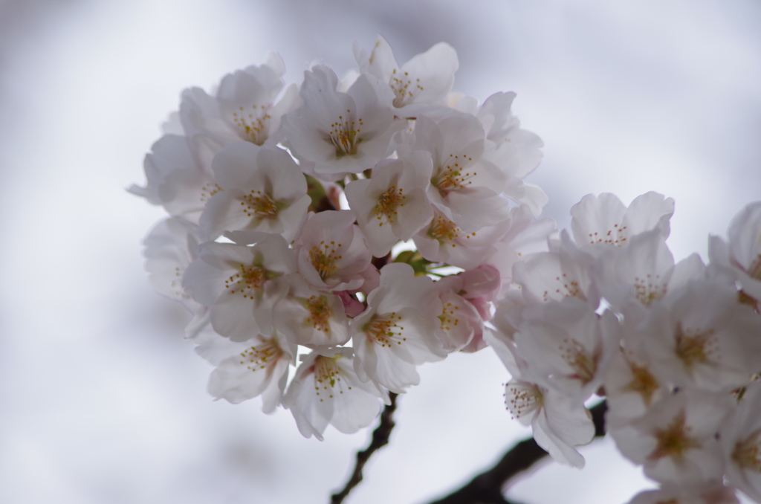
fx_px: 5379
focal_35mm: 255
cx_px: 380
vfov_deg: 5.4
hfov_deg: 8.1
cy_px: 252
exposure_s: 1/250
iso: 200
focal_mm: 170
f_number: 5.6
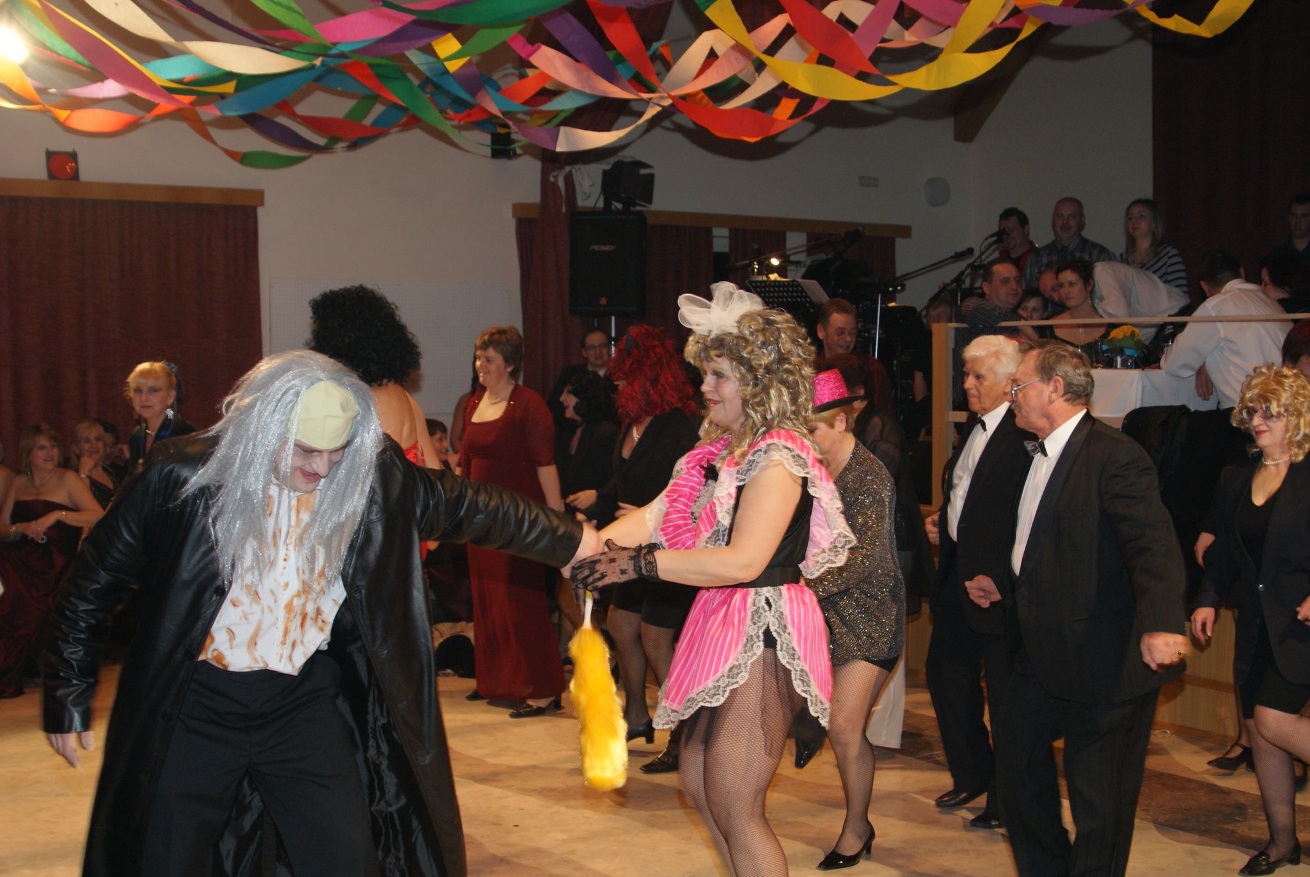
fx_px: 1530
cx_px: 655
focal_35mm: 42
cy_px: 438
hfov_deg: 46.3
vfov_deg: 32.0
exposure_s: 1/60
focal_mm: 28
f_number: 5.6
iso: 400
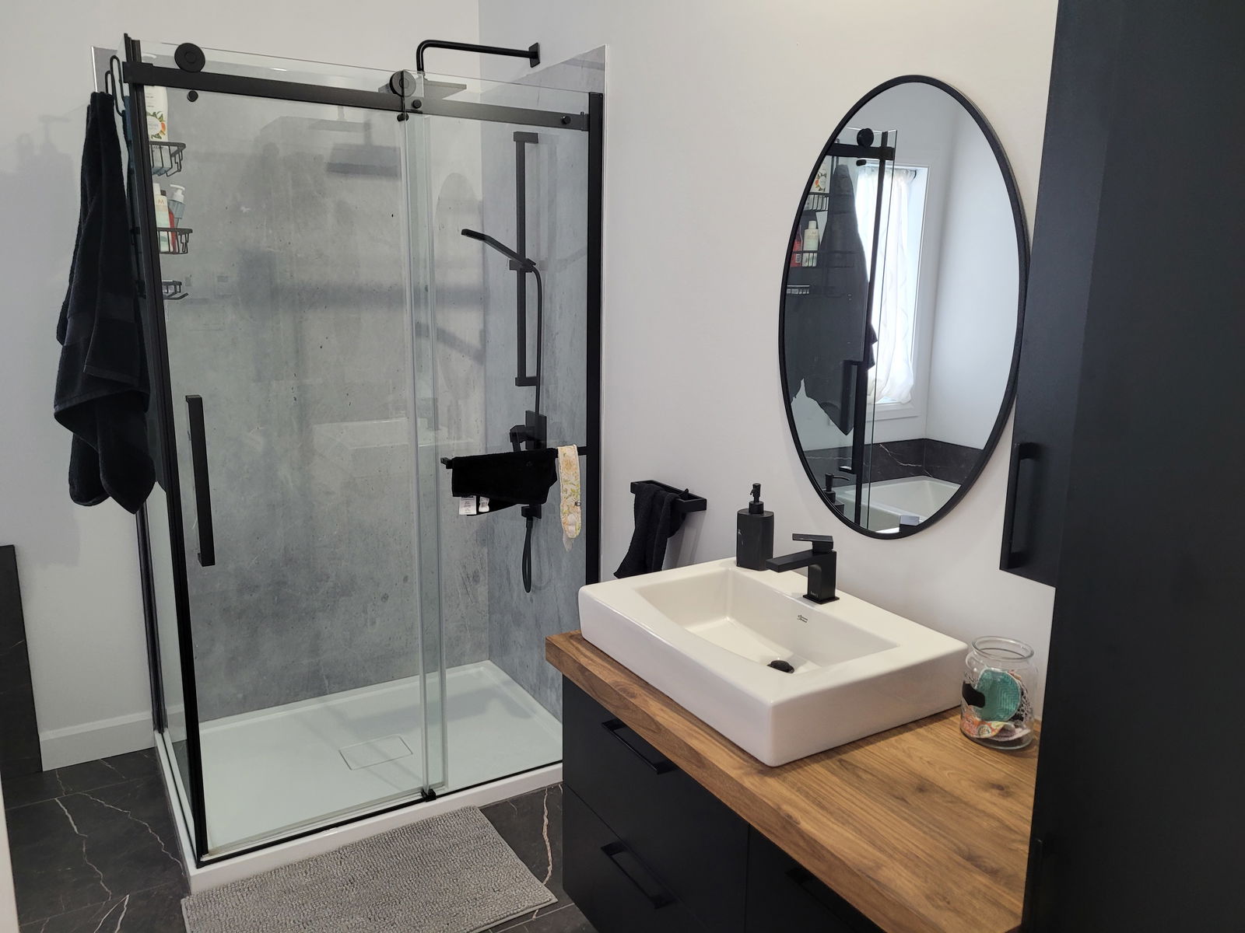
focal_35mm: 26
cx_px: 622
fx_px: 935
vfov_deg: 53.1
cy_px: 466
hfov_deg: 67.3
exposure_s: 1/40
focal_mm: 5.4
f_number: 1.8
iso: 200
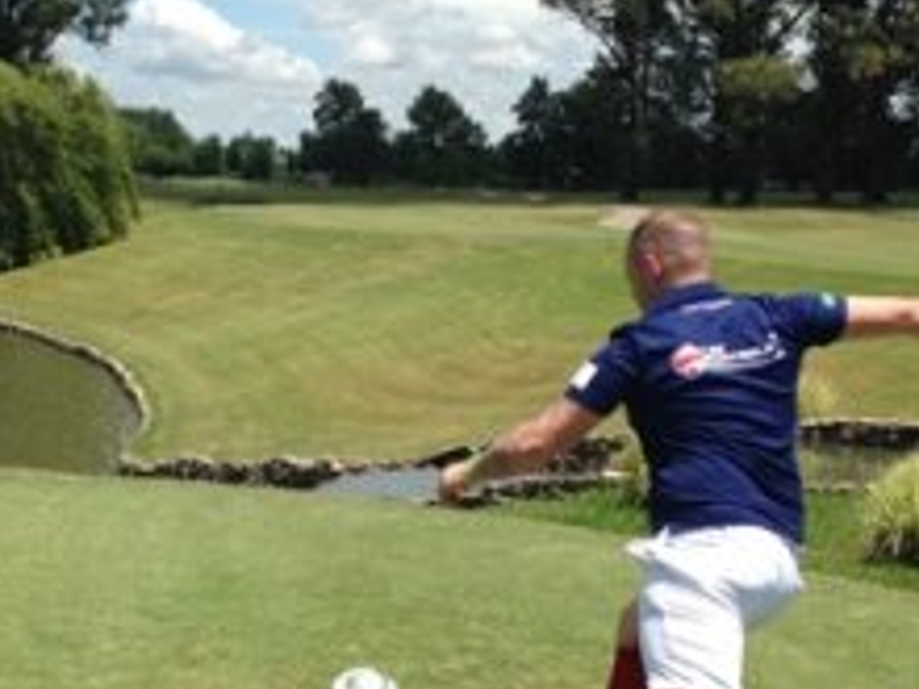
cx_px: 338
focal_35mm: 63
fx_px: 1673
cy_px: 449
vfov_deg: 23.2
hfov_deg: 30.6
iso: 50
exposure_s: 1/2088
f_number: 2.4
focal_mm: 4.12
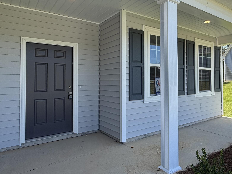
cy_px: 75
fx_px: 181
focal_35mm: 27
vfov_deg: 51.2
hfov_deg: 62.3
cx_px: 168
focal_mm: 2.22
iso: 50
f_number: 2.2
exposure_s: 1/545
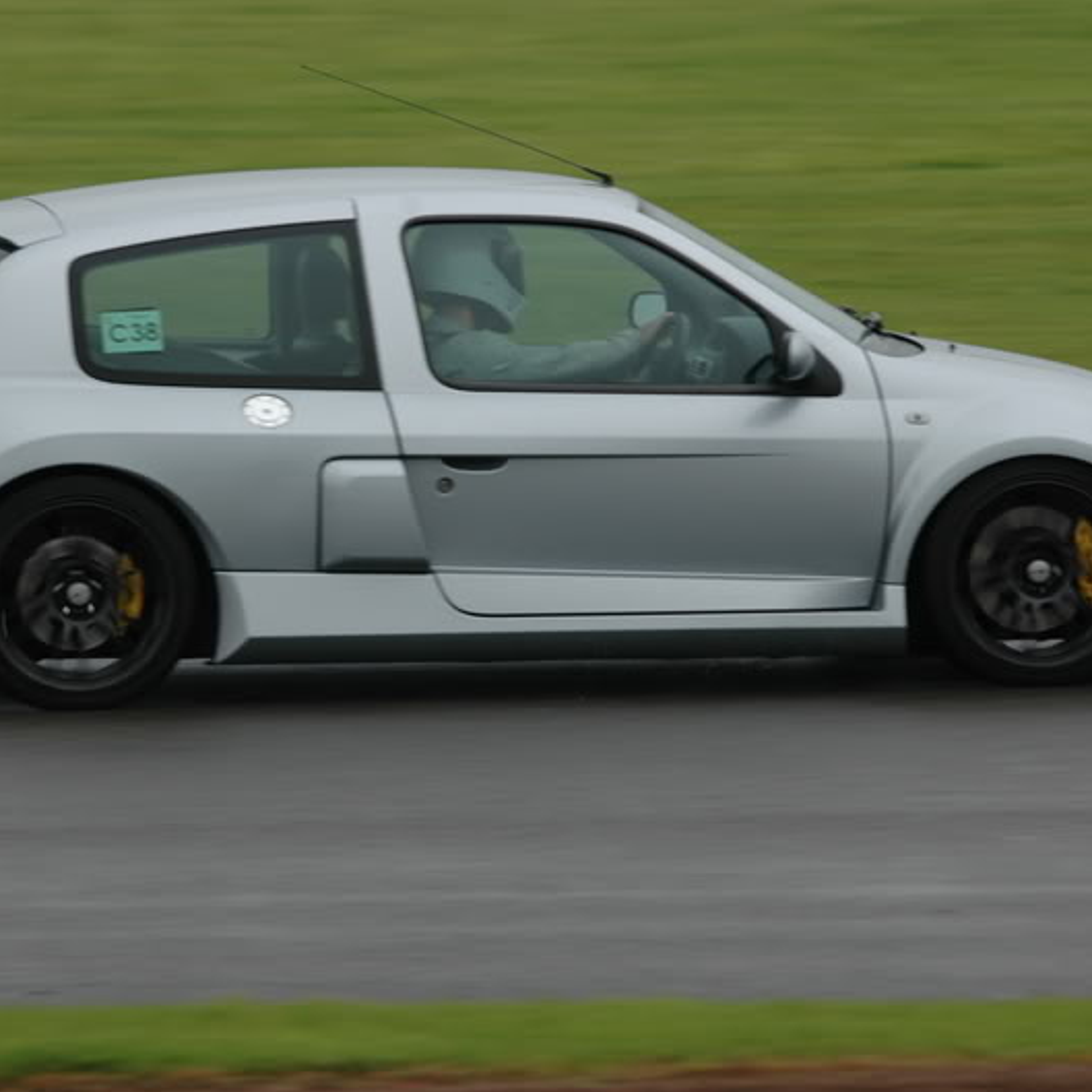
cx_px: 475
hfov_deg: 3.4
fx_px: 18559
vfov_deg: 3.4
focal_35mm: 520
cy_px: 547
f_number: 8
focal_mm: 270
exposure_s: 1/160
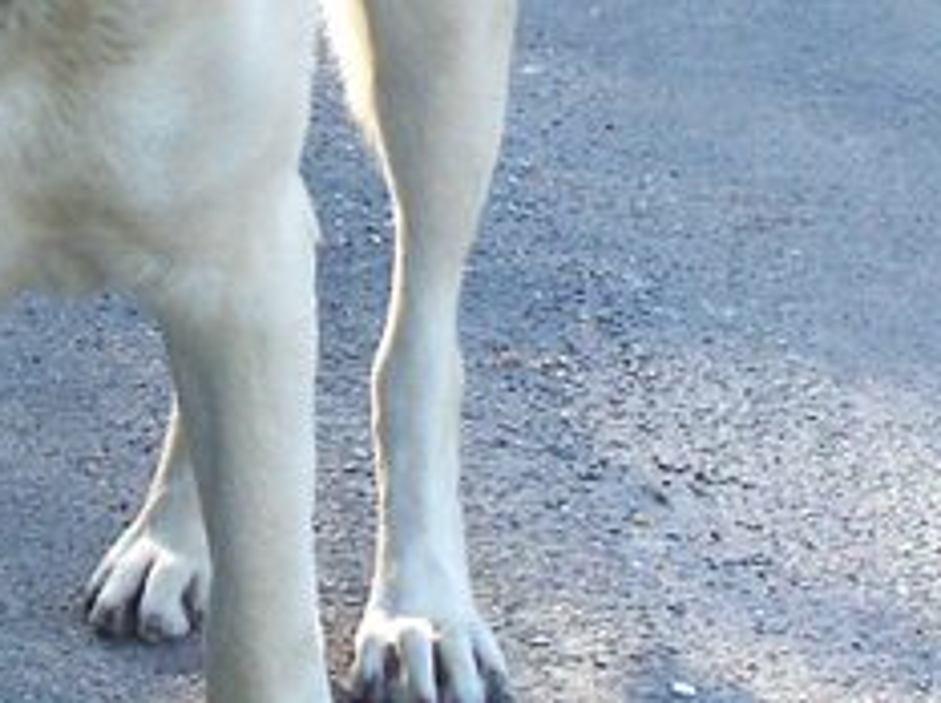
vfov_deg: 9.2
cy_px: -218
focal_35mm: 158
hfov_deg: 12.4
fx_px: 4288
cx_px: 105
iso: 200
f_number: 3.2
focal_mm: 9.5
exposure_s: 1/204
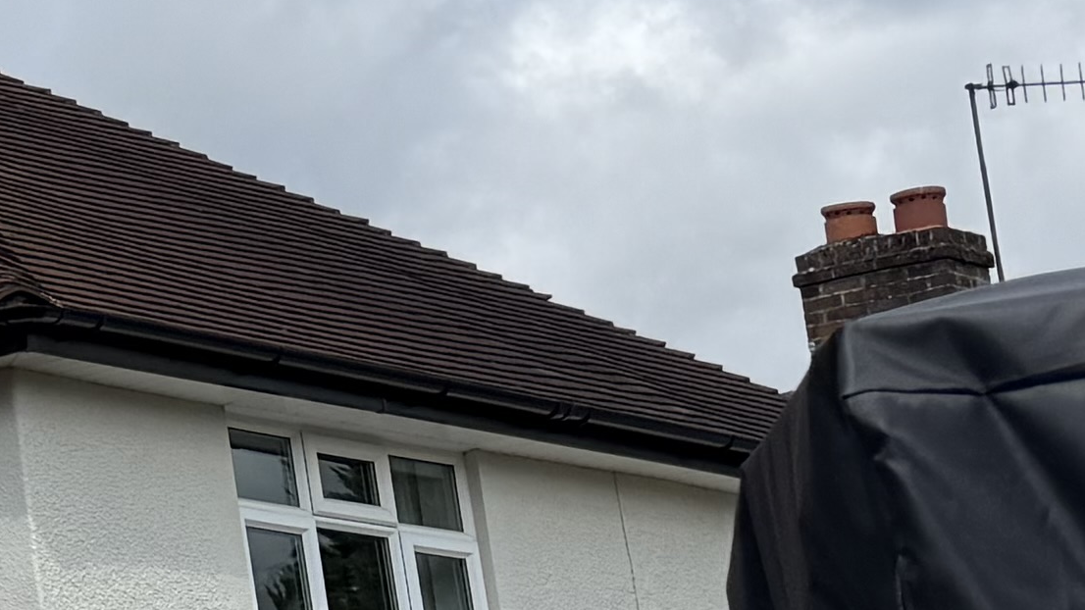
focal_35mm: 135
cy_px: 431
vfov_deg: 9.0
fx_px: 3884
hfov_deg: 12.4
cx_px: -1533
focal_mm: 6.76
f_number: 1.78
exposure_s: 1/4975
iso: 80
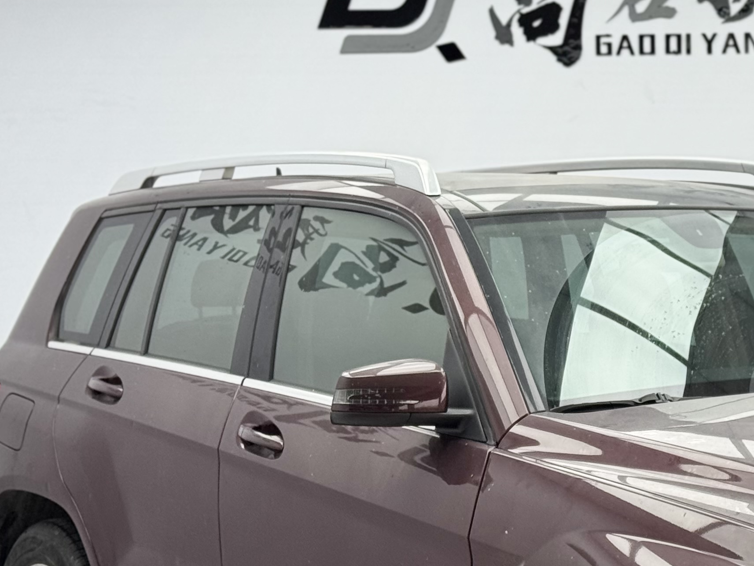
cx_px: 712
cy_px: 375
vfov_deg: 13.1
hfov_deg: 17.1
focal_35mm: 113
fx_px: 2462
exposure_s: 1/390
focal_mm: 6.76
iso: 64
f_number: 1.78
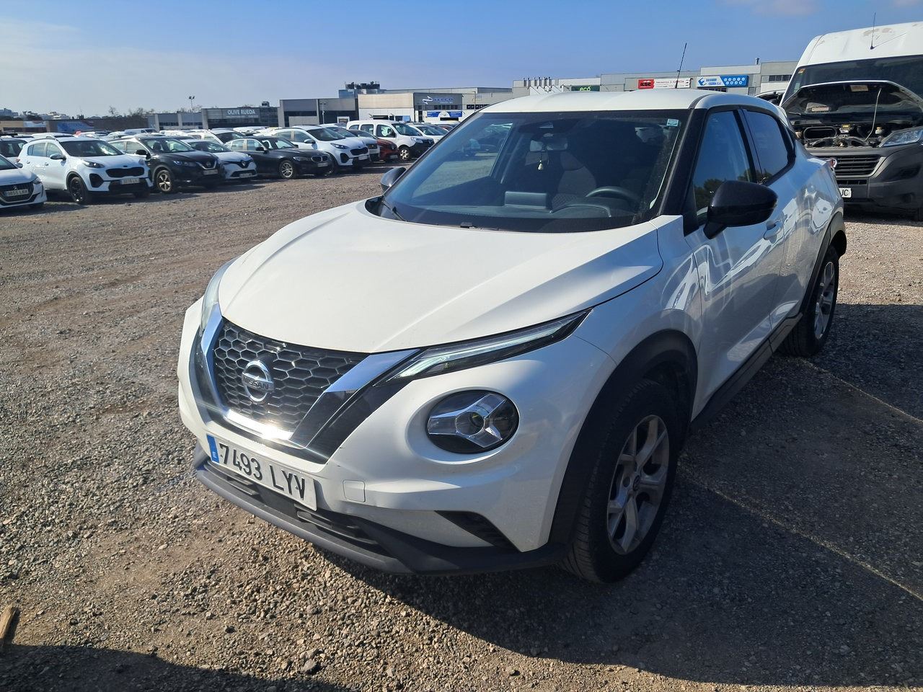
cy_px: 346
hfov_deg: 65.3
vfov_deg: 51.4
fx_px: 720
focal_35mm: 27
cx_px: 462
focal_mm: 4
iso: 50
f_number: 1.8
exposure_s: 1/1071
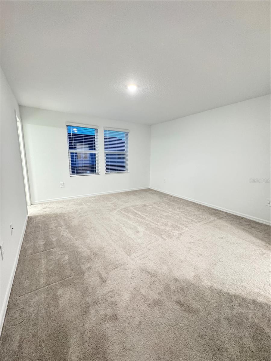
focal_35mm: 14
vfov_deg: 102.1
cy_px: 180
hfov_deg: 85.7
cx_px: 136
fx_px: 146
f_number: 2.2
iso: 640
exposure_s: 1/60
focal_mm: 2.22
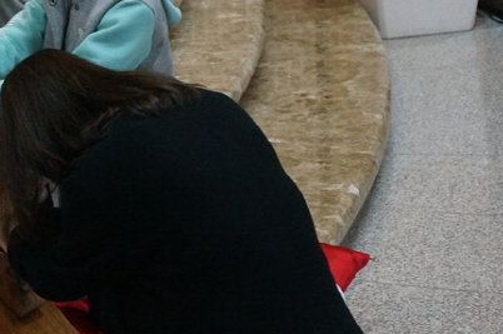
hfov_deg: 18.7
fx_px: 1493
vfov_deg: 12.7
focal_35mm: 107
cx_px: 21
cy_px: 84
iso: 3200
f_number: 4.5
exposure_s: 1/125
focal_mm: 28
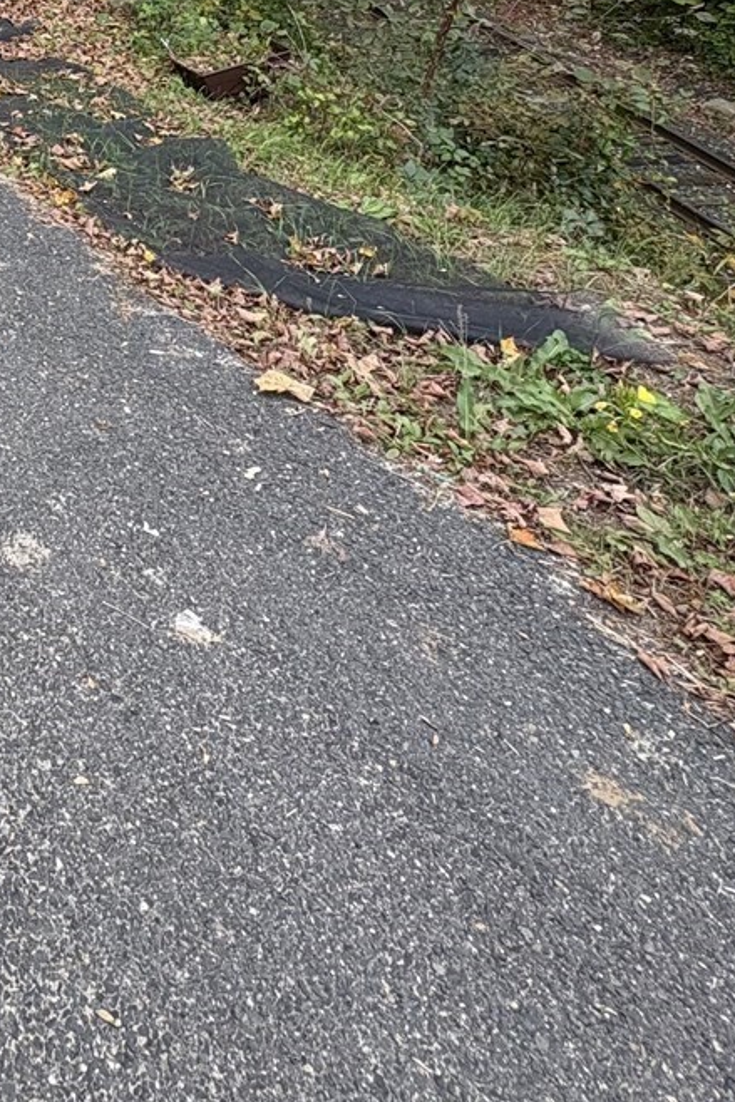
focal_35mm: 34
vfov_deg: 44.4
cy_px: -75
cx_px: -152
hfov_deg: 32.1
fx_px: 1041
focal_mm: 2.22
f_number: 2.2
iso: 64
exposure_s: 1/264
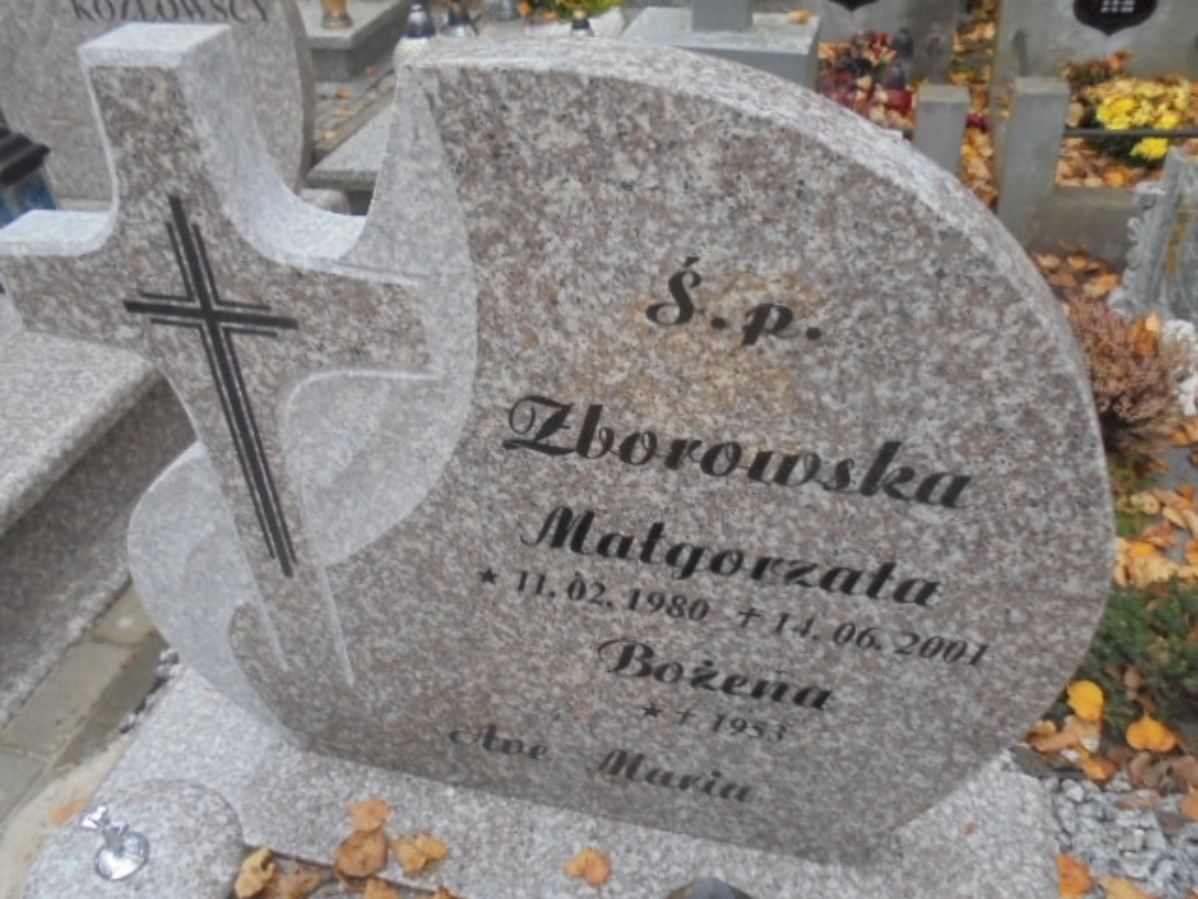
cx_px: 599
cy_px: 450
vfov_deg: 48.2
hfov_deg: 61.7
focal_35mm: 29
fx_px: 1004
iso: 320
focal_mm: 5.3
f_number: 3.7
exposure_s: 1/30
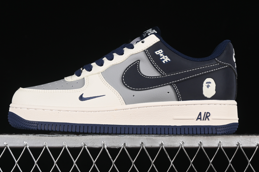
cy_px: 64
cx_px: 130
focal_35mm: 101
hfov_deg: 20.2
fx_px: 727
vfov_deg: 13.5
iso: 160
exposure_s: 1/80
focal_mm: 50
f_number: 8
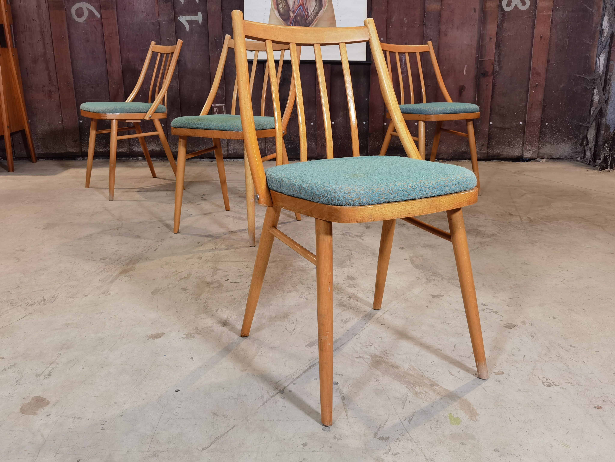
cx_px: 308
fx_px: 551
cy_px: 231
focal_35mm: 31
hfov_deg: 58.4
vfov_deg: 45.4
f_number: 1.9
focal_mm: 6.71
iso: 100
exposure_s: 1/50
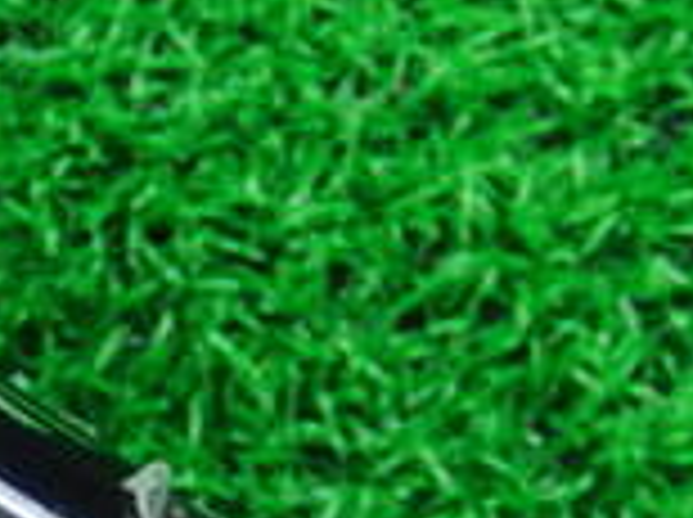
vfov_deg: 9.6
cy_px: 356
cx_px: -266
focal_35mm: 154
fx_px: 3078
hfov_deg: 12.4
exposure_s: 1/25
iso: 400
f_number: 3.6
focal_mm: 6.42
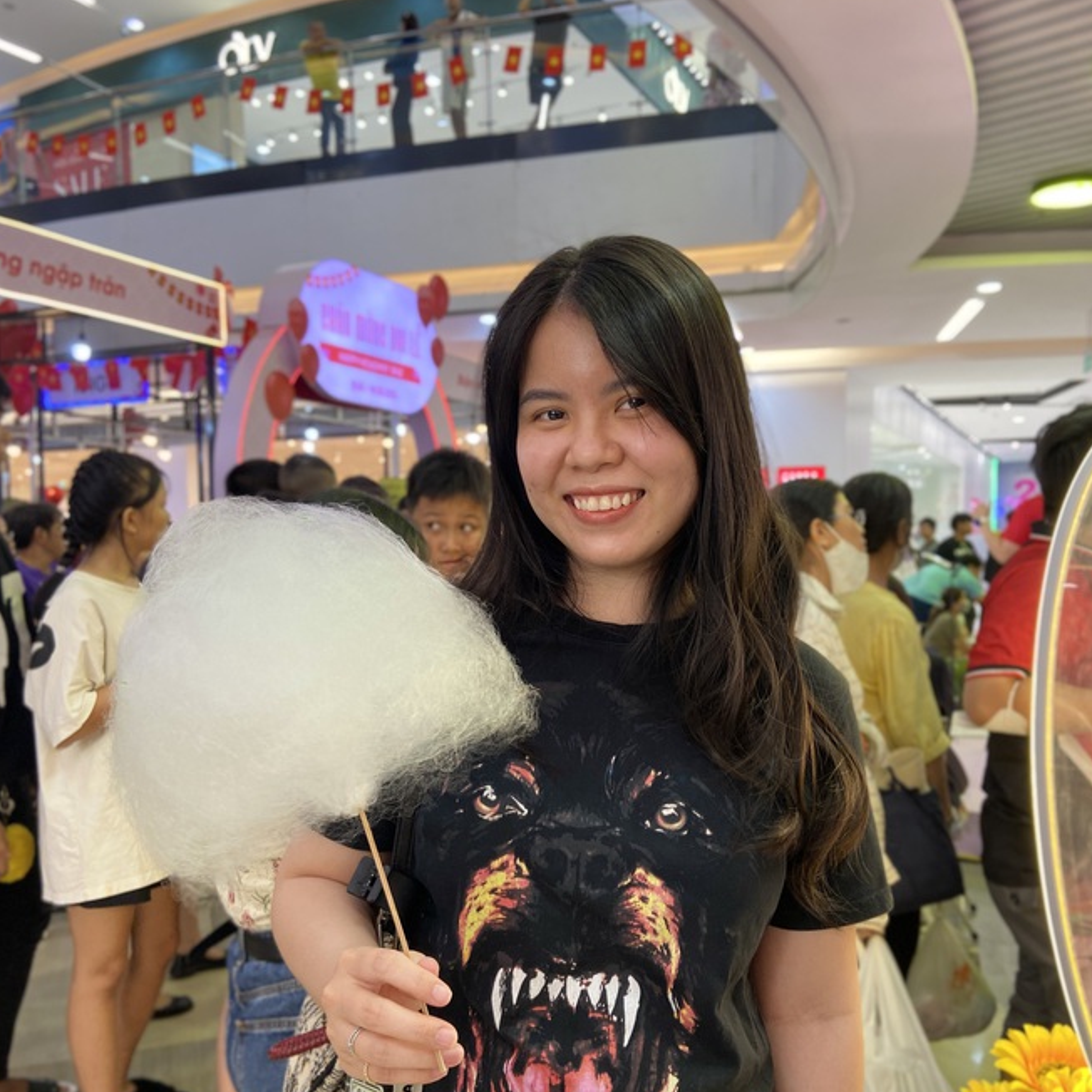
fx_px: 1106
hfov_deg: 52.5
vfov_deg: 52.4
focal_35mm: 31
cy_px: 611
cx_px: 551
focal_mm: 4.25
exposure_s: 1/50
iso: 80
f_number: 1.8
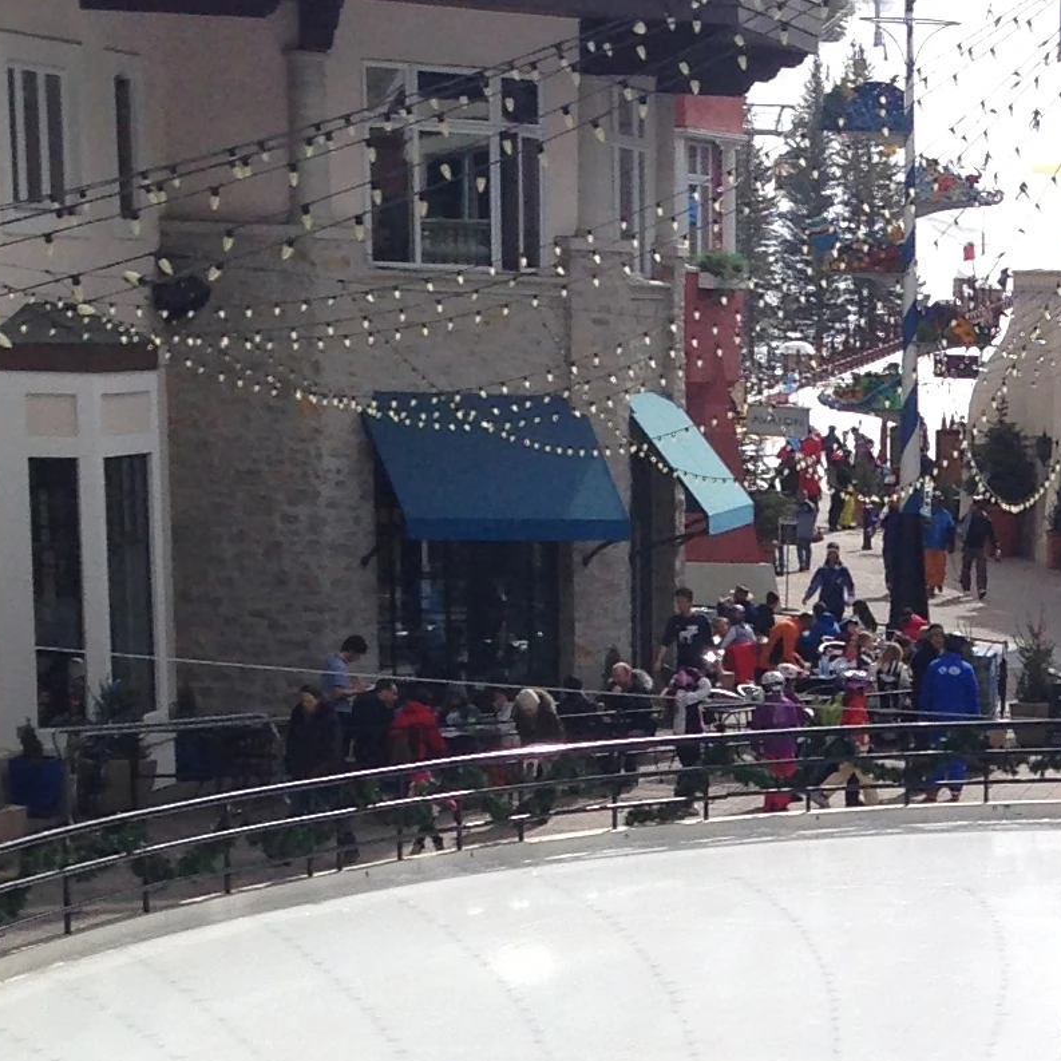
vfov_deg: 14.2
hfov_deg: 14.1
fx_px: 4161
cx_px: 1302
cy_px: 1188
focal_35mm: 120
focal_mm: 4.13
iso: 50
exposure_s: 1/1506
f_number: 2.4
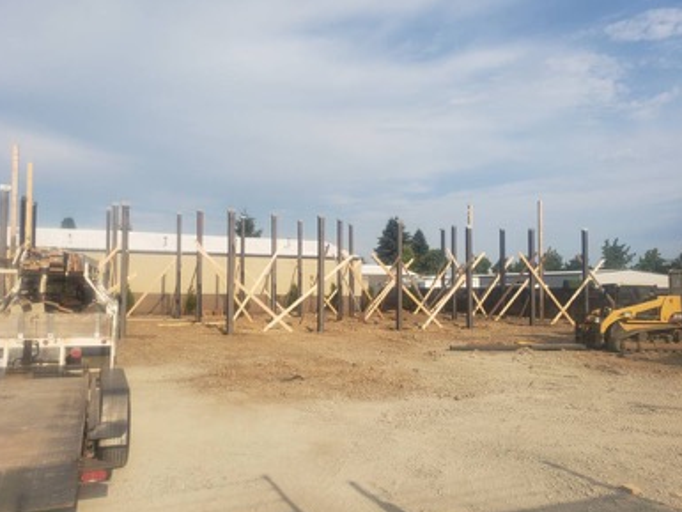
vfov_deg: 51.4
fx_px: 532
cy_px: 259
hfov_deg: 65.3
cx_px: 333
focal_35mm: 27
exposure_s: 1/1301
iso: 50
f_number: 2.4
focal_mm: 4.3
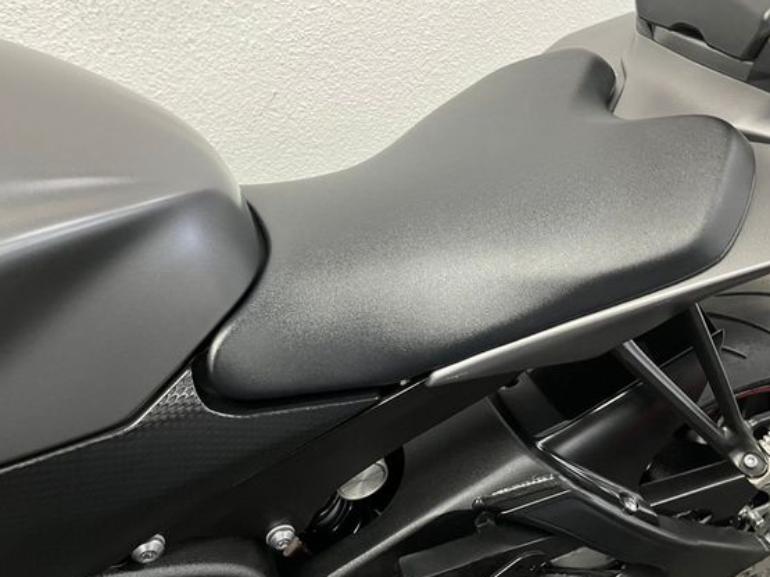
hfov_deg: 59.8
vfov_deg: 46.7
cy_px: 251
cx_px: 427
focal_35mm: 30
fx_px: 667
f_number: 1.6
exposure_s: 1/50
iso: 160
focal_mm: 5.1
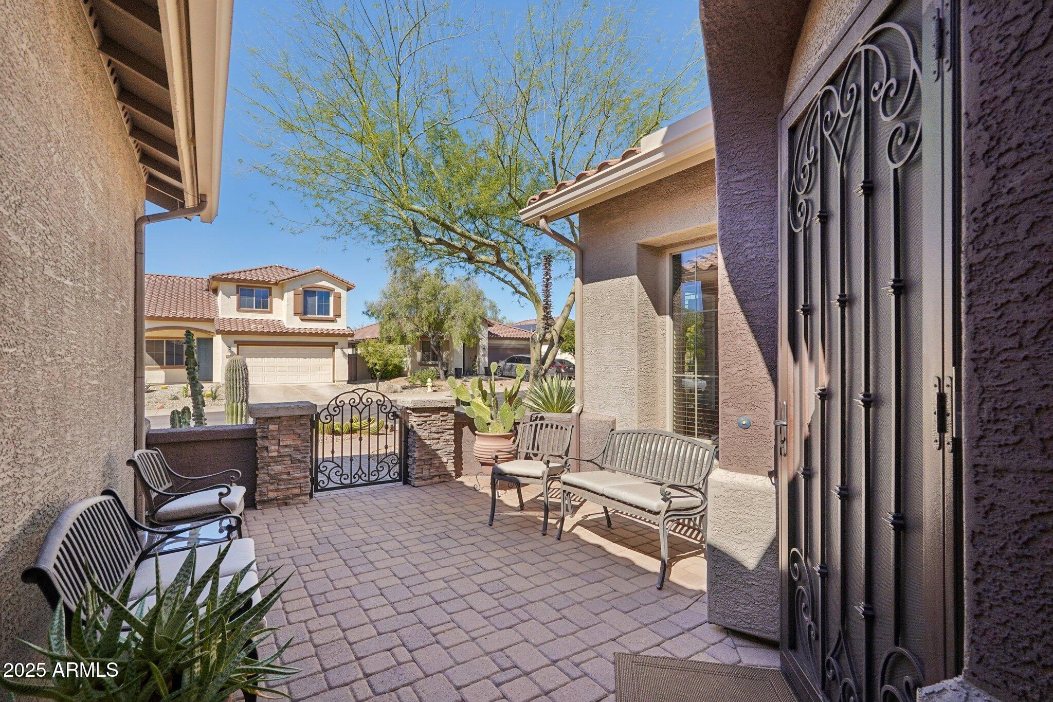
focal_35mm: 17
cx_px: 526
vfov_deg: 70.4
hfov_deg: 93.3
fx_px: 497
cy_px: 351
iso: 400
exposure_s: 1/800
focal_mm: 17
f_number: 8
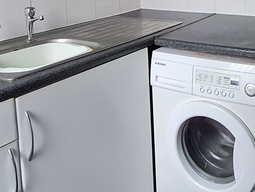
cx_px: 201
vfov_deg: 29.8
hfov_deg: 41.3
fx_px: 324
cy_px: -15
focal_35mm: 44
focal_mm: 1.74
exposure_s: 1/50
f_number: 2.2
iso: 320
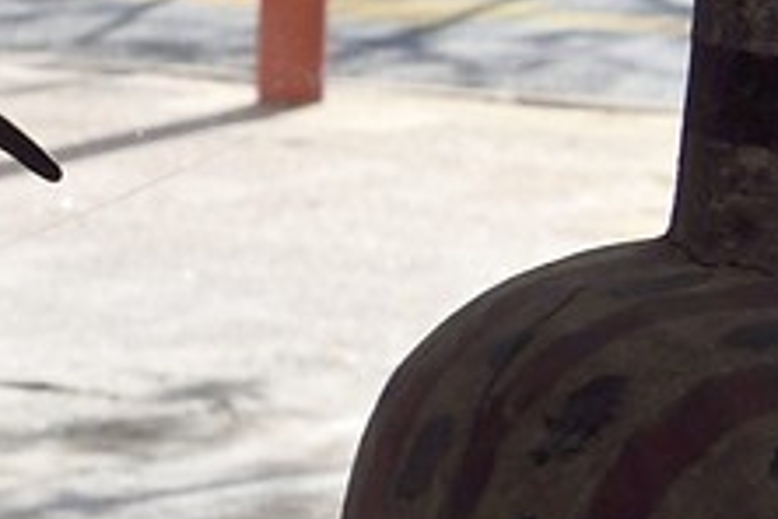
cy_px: -91
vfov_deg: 4.8
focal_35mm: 288
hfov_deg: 6.6
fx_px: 6224
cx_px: -1468
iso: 250
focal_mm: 40
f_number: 8
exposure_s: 1/320
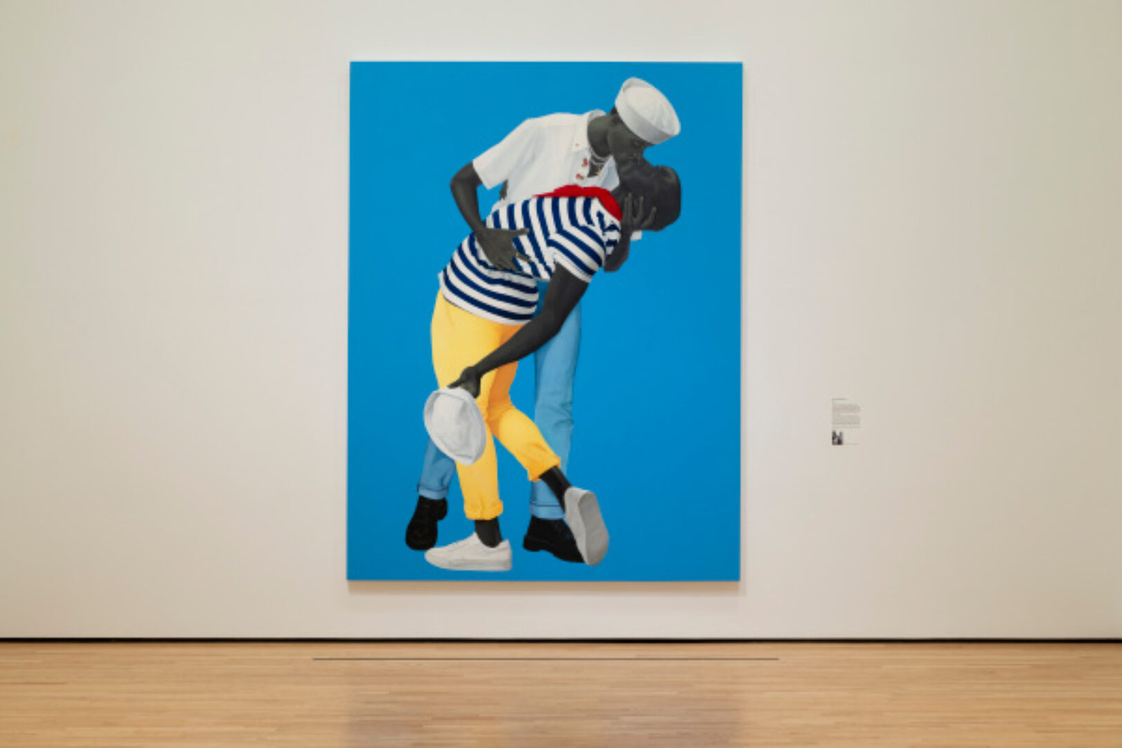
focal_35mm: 48
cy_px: 374
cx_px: 561
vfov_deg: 28.1
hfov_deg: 41.1
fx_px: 1496
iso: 400
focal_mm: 48
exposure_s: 1/13
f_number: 8
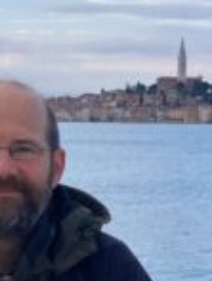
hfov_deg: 9.8
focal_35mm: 152
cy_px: 287
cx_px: 126
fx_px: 1236
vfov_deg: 12.8
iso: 20
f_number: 1.8
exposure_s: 1/1736
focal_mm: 3.99
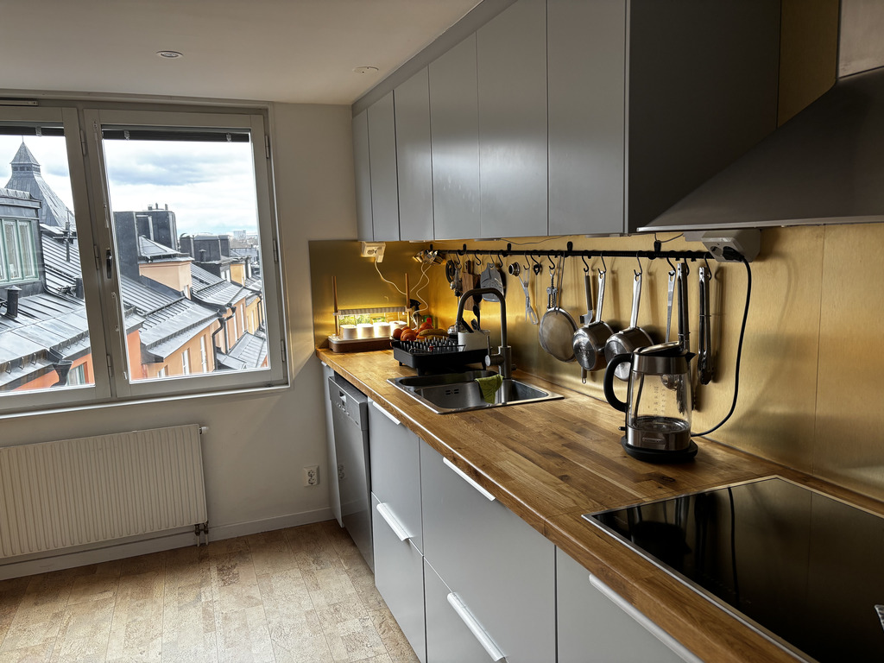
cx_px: 442
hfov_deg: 67.3
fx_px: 664
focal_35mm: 26
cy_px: 332
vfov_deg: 53.1
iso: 100
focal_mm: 5.96
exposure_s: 1/121
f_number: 1.6
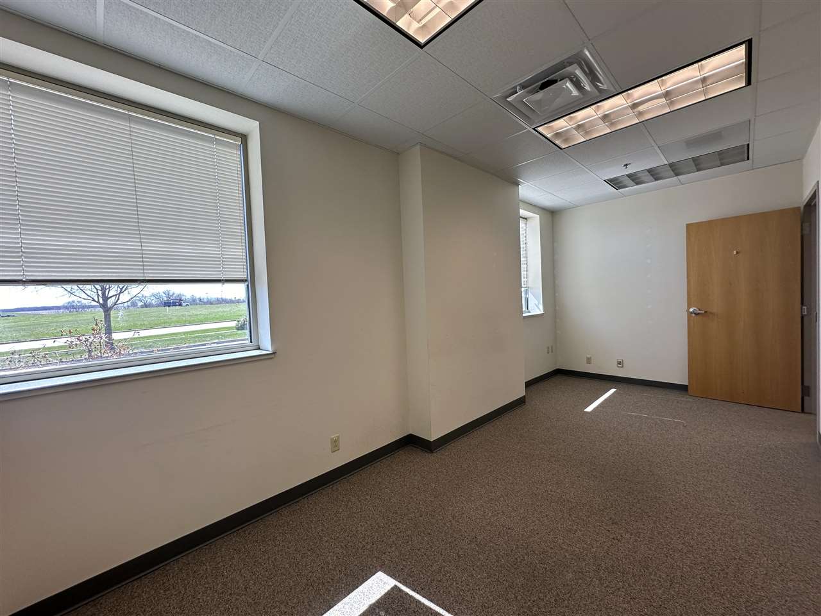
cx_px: 410
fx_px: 332
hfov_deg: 102.1
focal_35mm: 14
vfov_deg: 85.7
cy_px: 308
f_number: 2.2
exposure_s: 1/117
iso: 80
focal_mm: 2.22
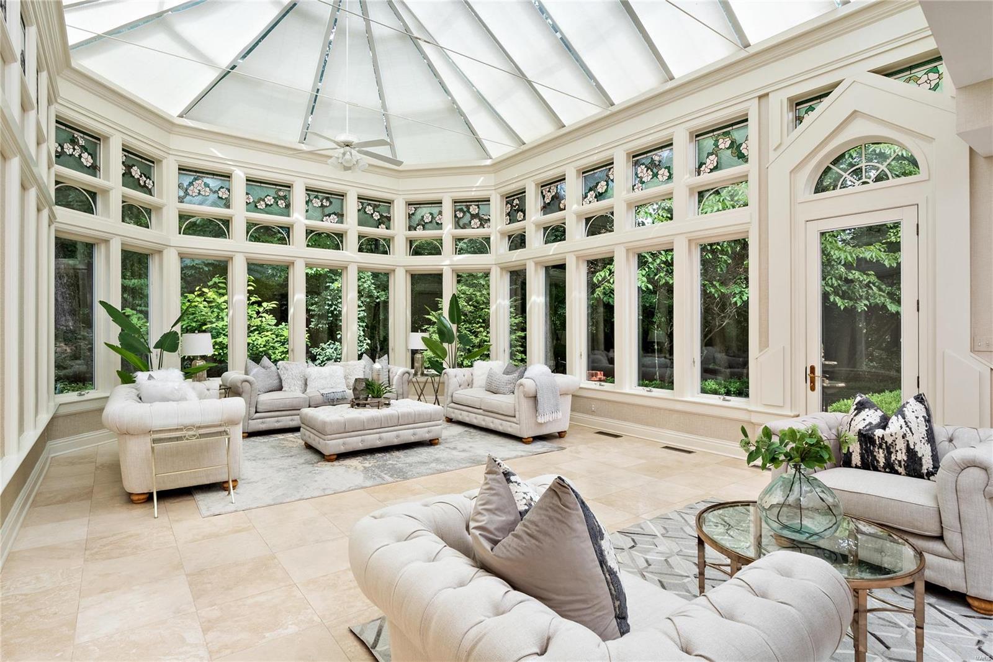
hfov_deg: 90.0
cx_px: 496
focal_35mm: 18
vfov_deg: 67.4
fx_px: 496
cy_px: 331
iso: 400
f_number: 8
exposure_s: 1/60
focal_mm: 9
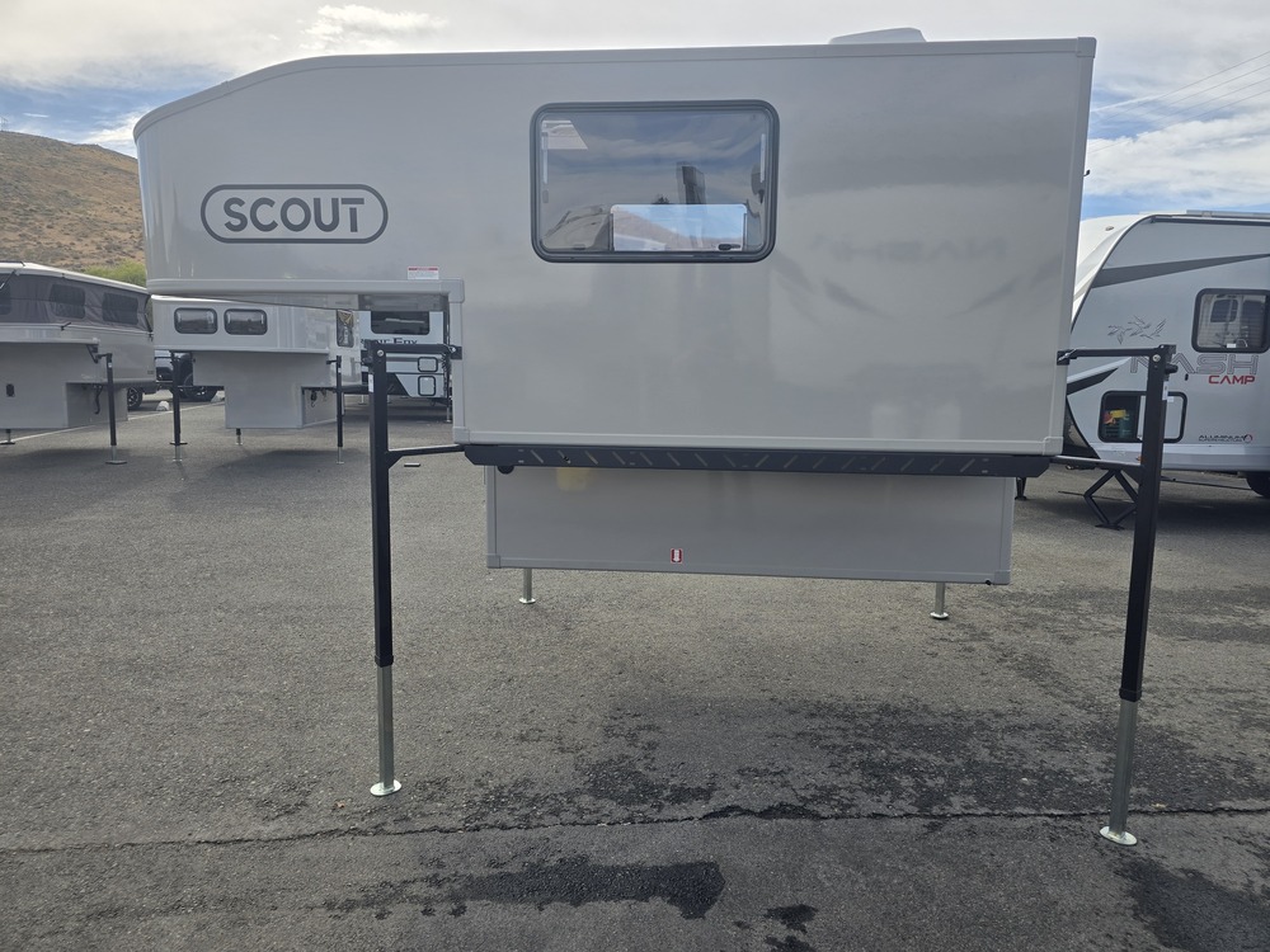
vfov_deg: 58.9
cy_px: 476
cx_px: 635
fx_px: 844
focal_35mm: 23
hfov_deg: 73.9
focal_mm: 6.3
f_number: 1.7
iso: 12
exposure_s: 1/703
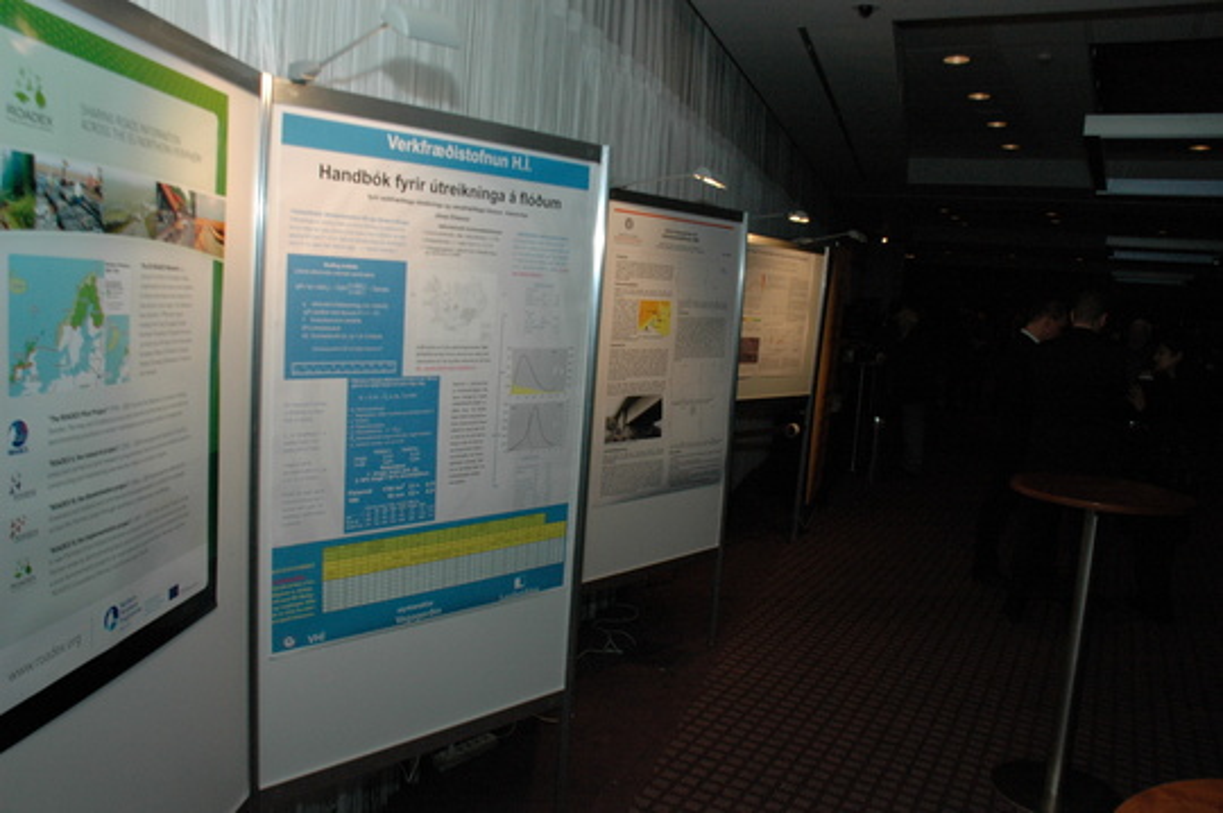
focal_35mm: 27
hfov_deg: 67.4
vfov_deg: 47.8
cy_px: 406
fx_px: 916
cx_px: 612
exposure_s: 1/200
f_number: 6.3
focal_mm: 18
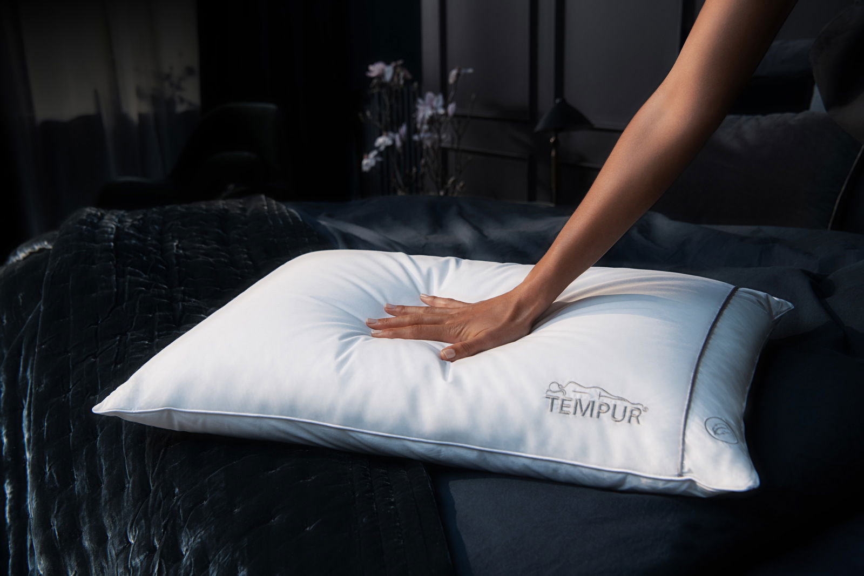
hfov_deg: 46.4
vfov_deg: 31.9
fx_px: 1008
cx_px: 432
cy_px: 288
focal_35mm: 42
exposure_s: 1/125
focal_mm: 42
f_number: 6.3
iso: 640
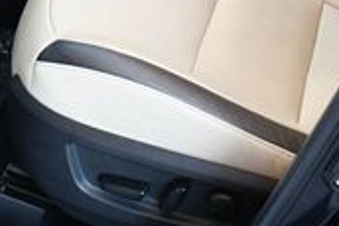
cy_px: -171
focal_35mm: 134
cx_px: 61
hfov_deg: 15.2
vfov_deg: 9.8
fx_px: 1263
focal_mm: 18
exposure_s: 1/160
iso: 800
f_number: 3.5
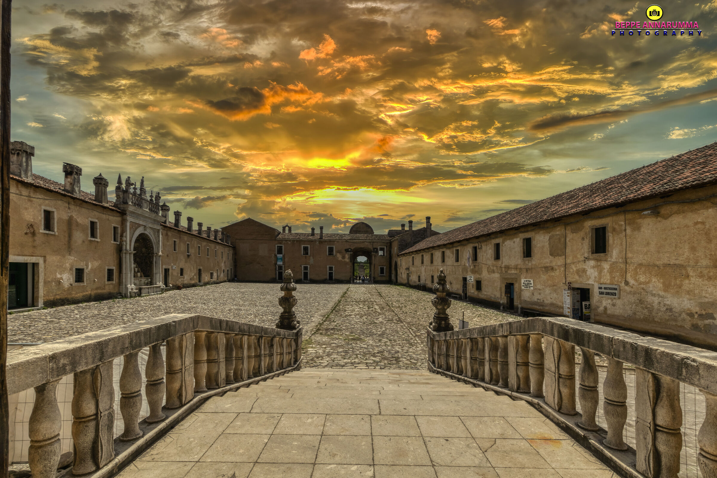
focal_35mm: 15
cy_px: 239
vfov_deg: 77.3
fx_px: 299
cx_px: 358
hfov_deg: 100.4
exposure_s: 1/160
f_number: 16
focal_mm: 10
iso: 100
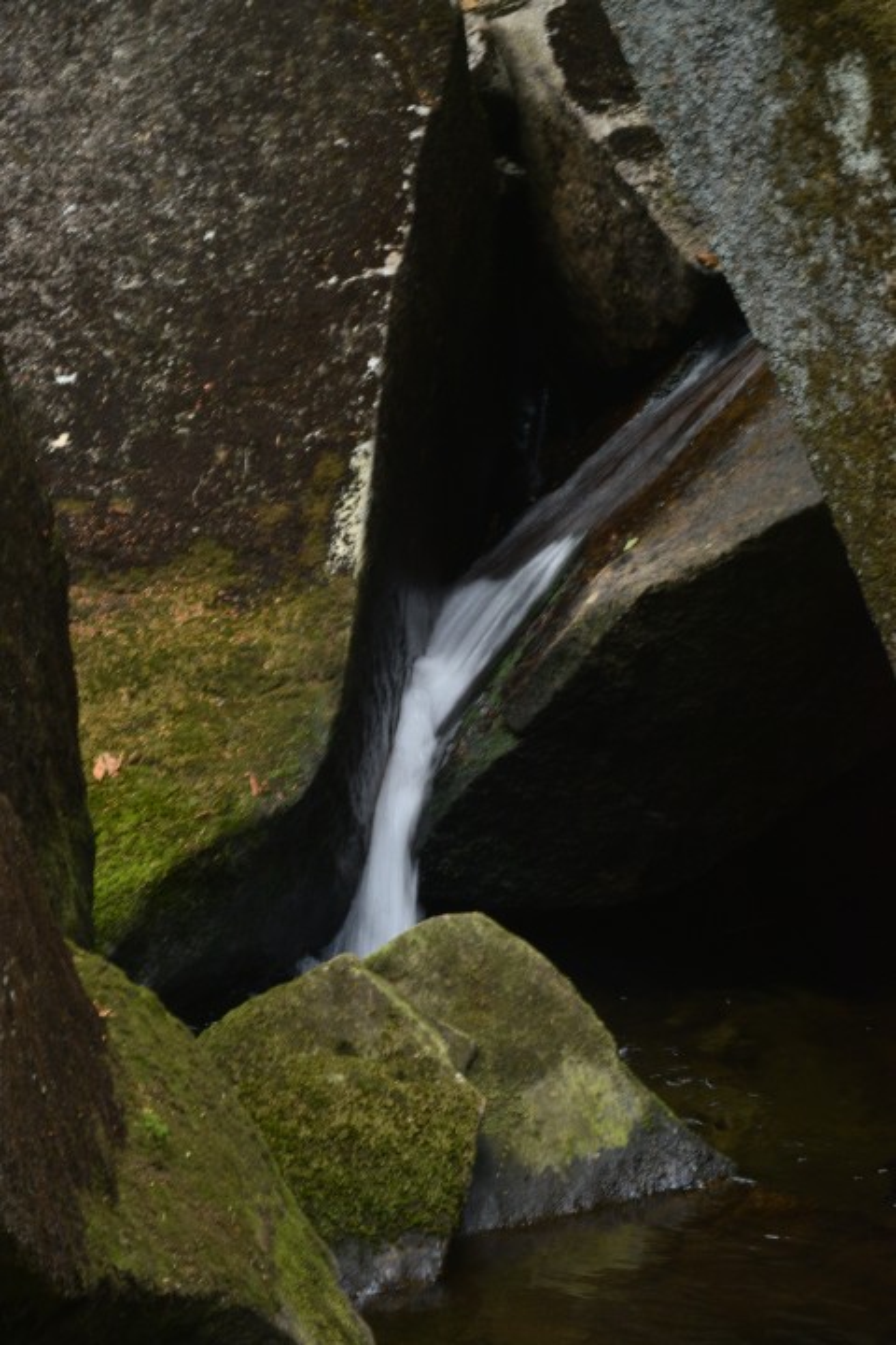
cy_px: 672
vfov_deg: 16.1
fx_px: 4760
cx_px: 448
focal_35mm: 128
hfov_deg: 10.8
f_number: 22
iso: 800
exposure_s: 1/13
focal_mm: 85
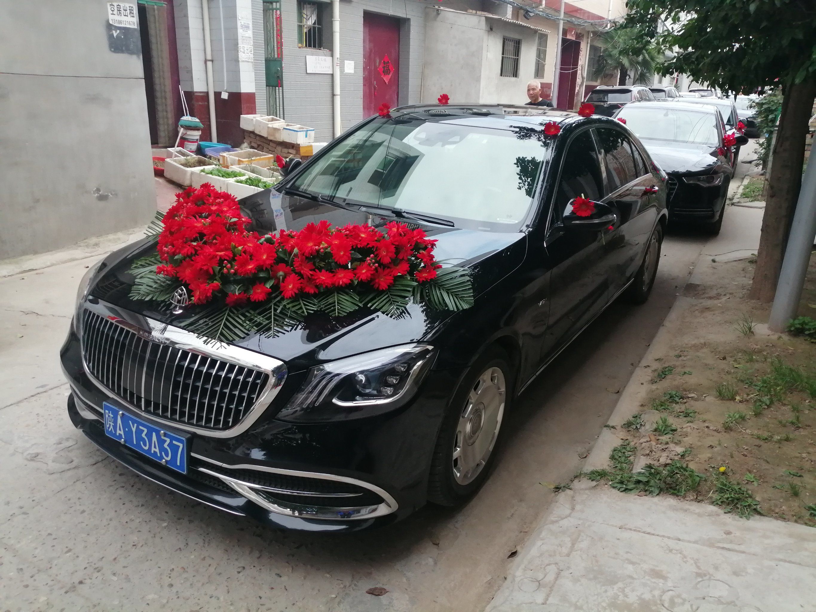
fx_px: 613
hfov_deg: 67.3
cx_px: 408
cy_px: 306
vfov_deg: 53.1
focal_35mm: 26
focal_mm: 3.62
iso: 160
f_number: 1.8
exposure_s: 1/556
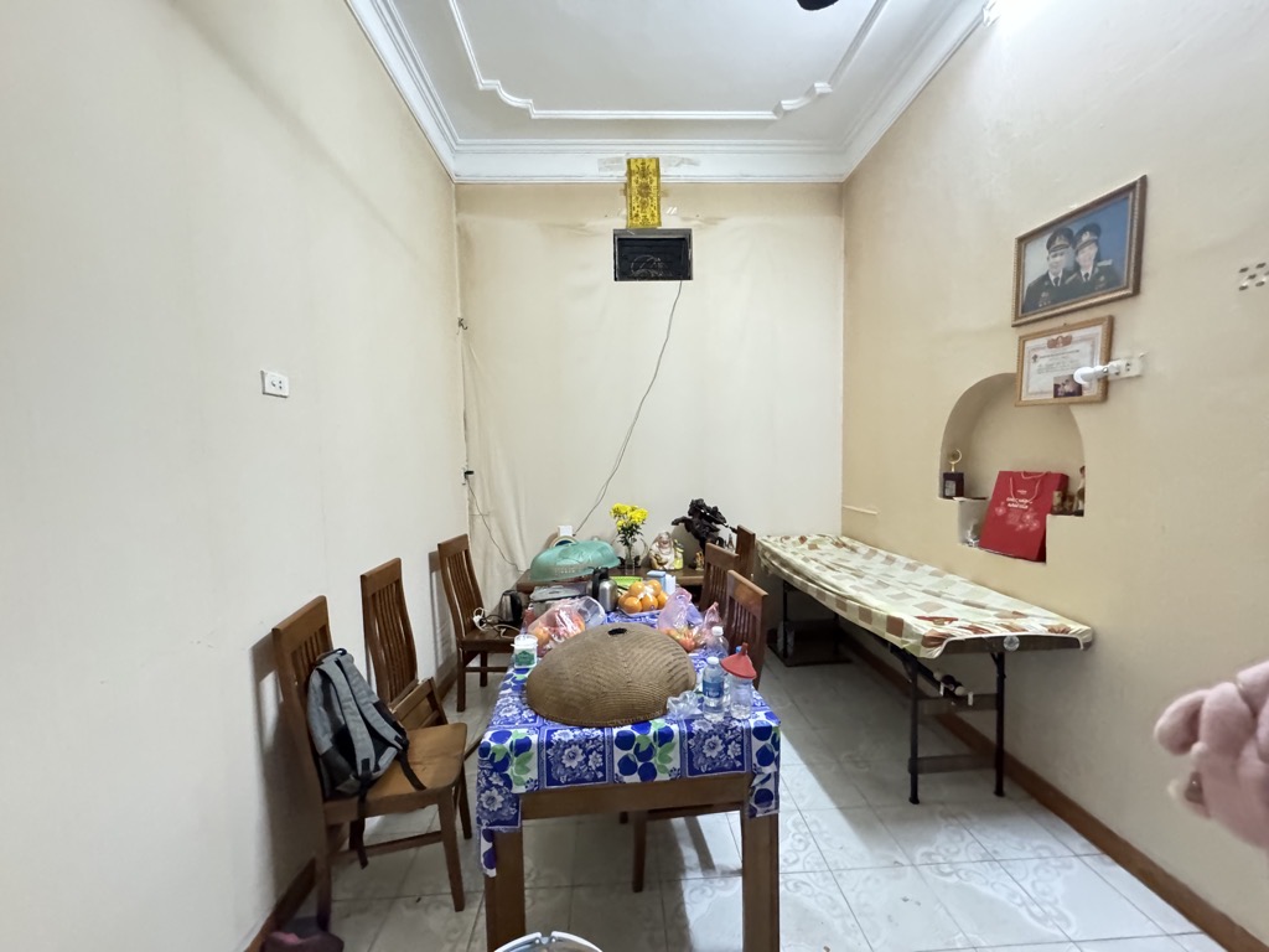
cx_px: 634
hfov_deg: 102.1
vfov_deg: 85.7
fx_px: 513
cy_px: 476
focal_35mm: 14
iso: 1250
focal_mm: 2.22
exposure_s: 1/56
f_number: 2.2
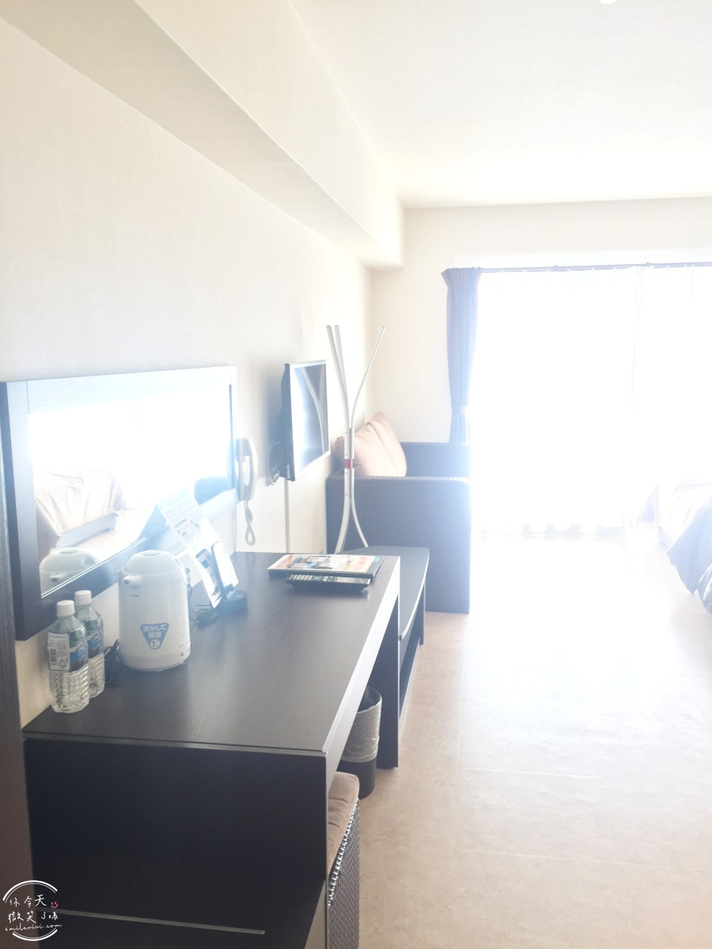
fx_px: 795
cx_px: 356
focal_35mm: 29
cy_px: 474
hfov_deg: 48.2
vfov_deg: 61.7
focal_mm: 4.15
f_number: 2.2
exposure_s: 1/30
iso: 32
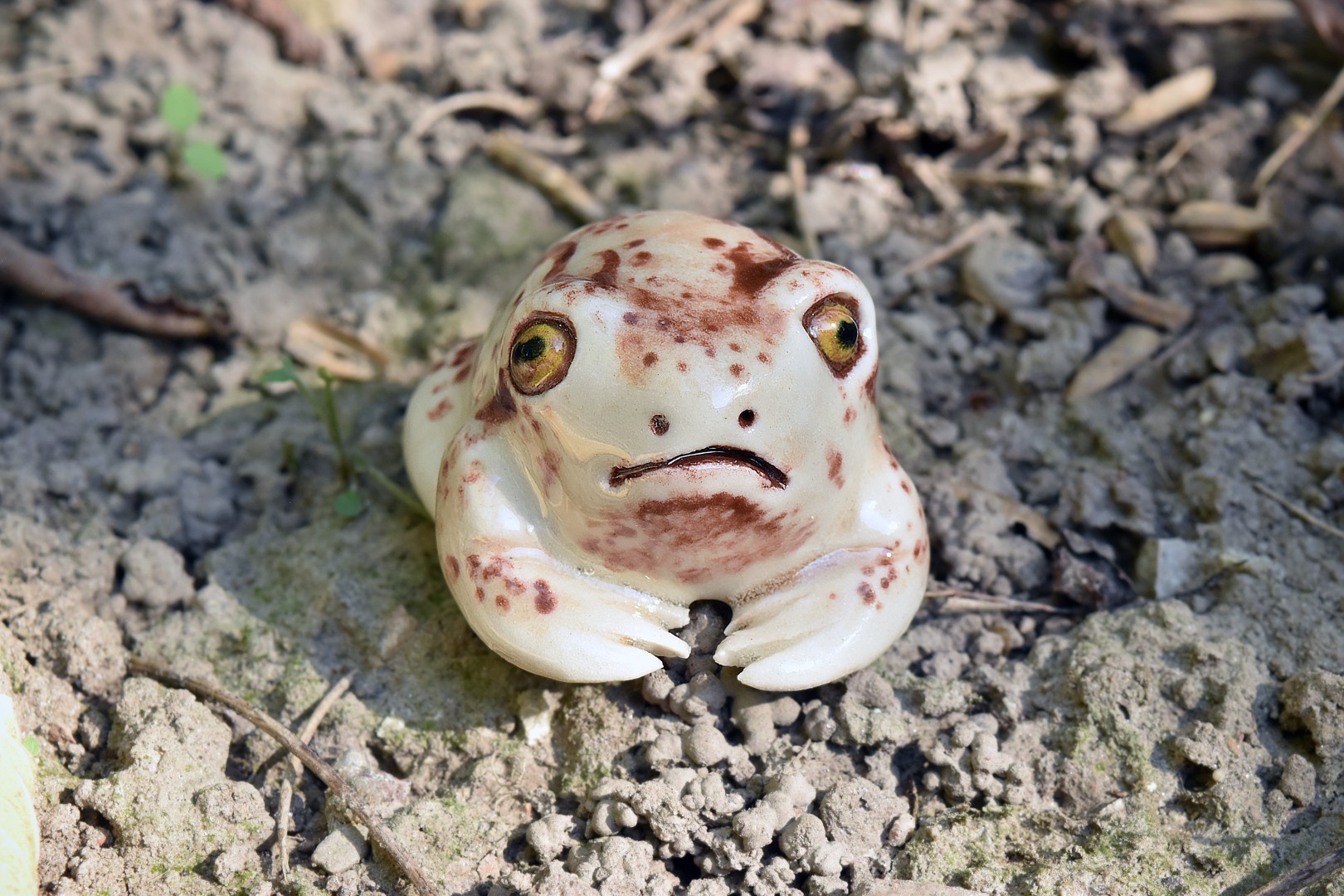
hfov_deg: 24.6
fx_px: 3080
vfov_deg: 16.6
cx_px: 672
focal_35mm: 82
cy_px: 448
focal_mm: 55
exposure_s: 1/40
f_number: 13
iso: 500
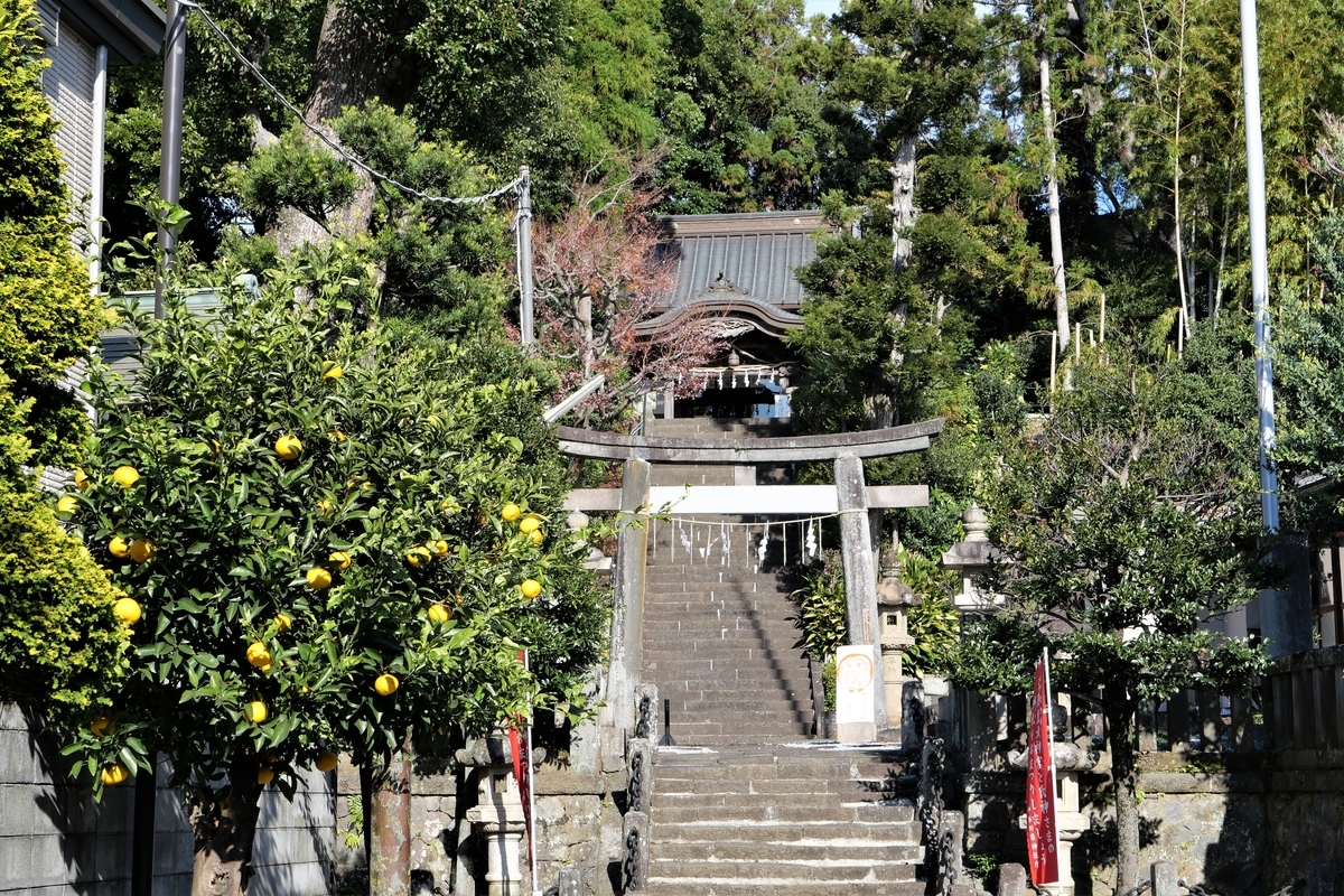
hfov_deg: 33.4
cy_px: 448
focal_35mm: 60
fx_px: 2240
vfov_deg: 22.6
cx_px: 672
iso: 200
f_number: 7.1
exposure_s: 1/400
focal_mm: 29
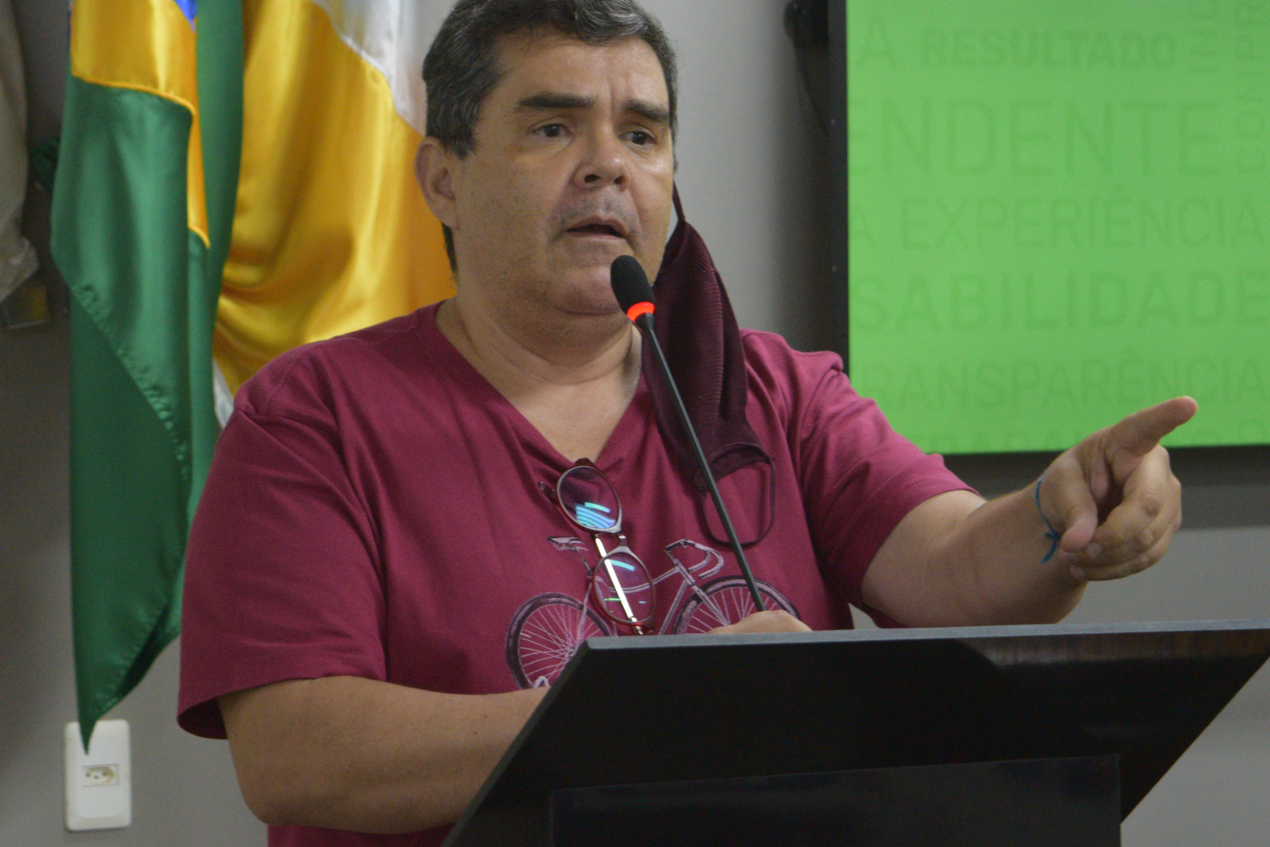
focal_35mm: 123
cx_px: 482
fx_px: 4330
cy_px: 307
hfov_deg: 16.7
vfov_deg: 11.2
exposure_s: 1/60
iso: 1800
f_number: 5.6
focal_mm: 55
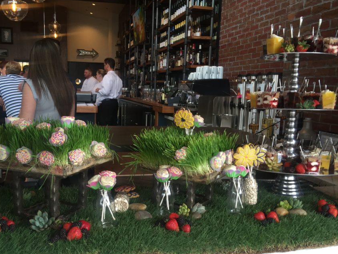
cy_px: 148
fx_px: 342
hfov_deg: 52.5
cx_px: 147
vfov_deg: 40.6
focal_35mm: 35
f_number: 2.2
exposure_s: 1/30
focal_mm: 4.15
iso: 64
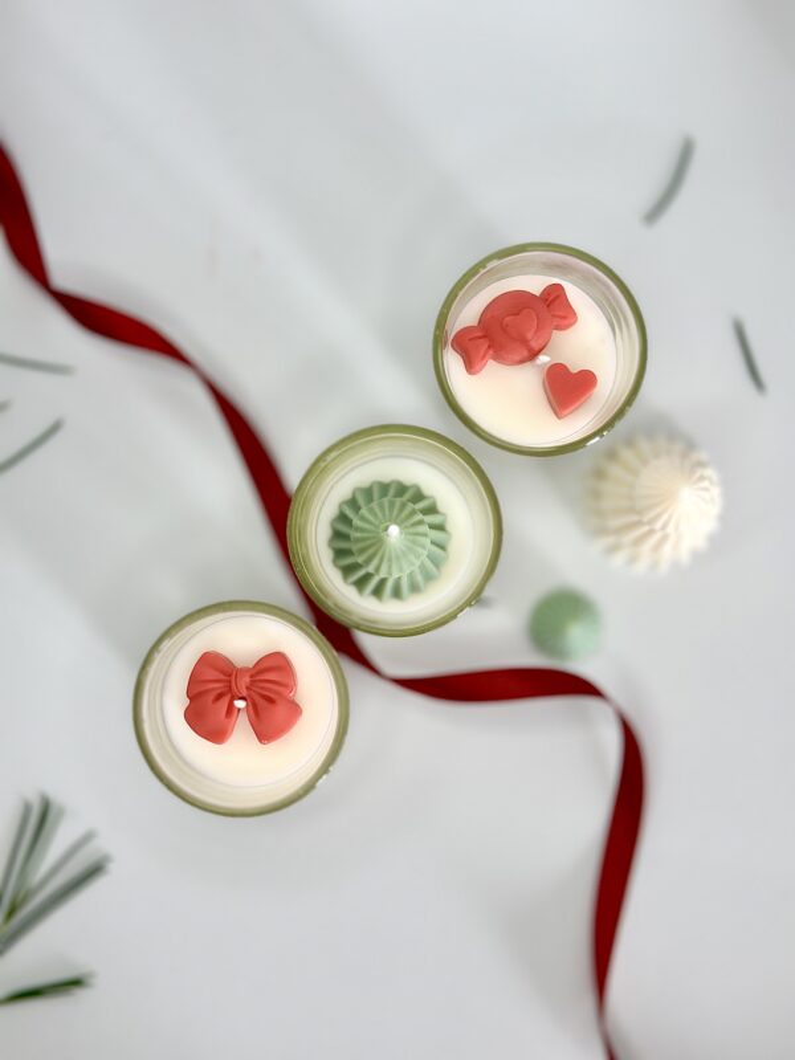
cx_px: 398
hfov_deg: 30.3
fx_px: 1470
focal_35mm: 48
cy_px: 530
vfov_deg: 39.7
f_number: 1.78
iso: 64
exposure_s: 1/141
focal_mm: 6.86
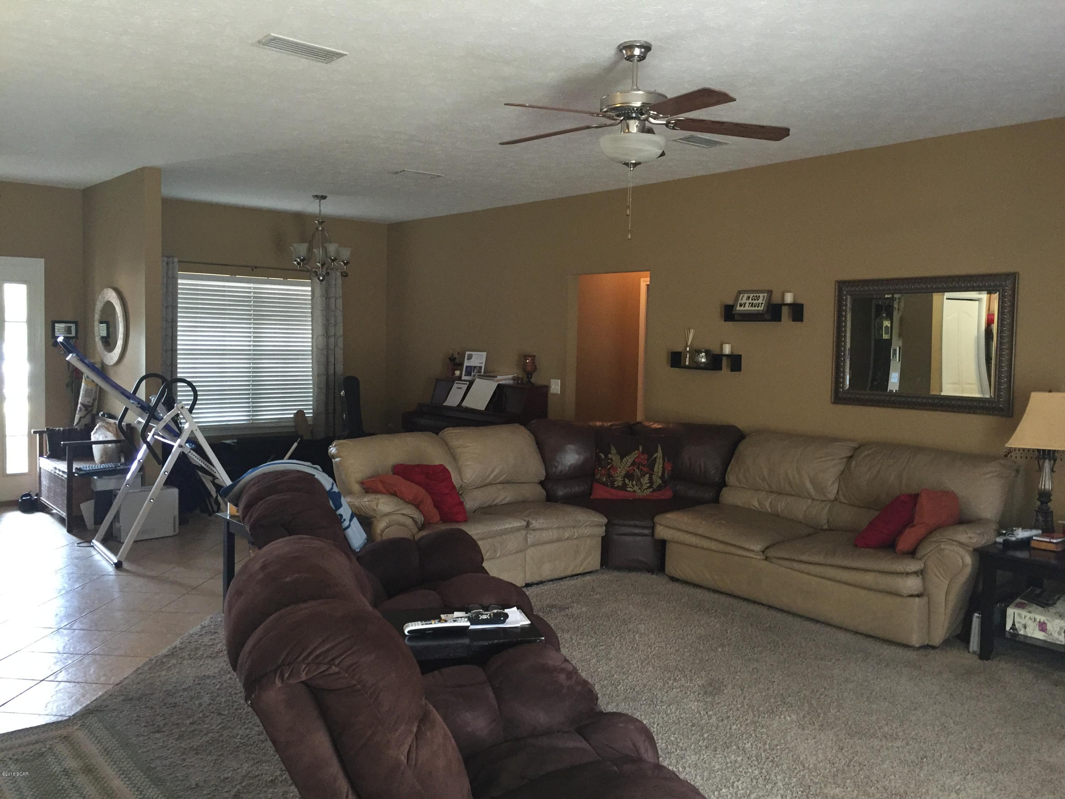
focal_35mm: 29
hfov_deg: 61.7
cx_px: 532
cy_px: 400
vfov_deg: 48.2
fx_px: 892
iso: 250
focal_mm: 4.15
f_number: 2.2
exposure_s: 1/24
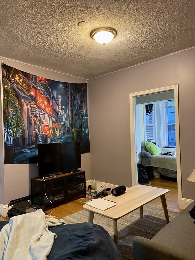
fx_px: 195
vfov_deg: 67.3
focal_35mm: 26
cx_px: 98
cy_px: 130
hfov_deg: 53.1
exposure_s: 1/30
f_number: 1.8
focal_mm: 4.25
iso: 500
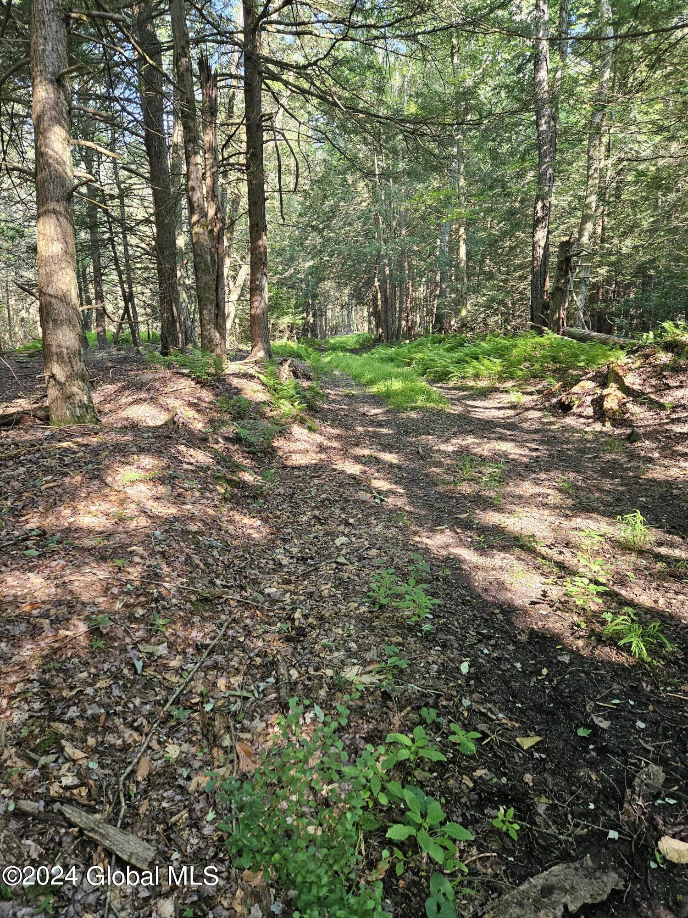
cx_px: 344
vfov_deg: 73.9
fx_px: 610
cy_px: 459
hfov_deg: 58.9
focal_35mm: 23
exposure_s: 1/120
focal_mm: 5.4
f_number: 1.8
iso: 200
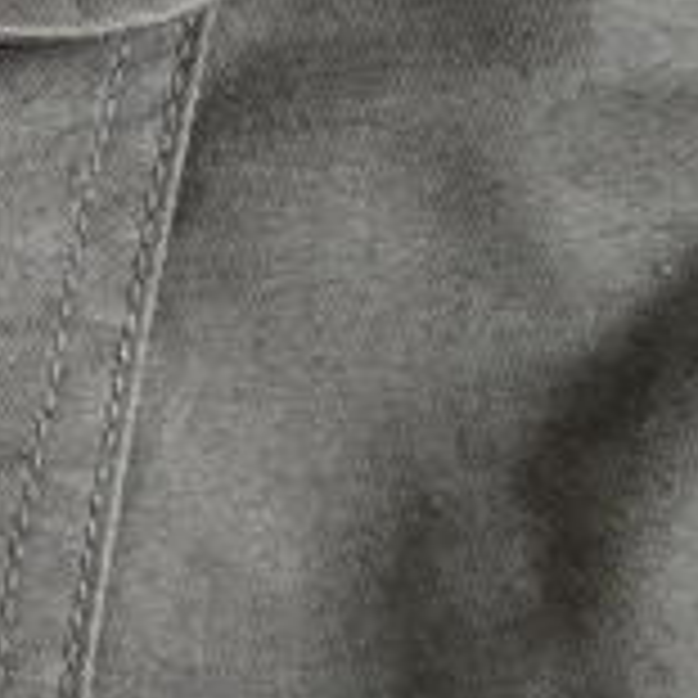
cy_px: 14
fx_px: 3331
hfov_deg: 10.9
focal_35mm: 146
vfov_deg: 11.8
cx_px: -698
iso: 500
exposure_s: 1/60
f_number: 1.78
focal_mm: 6.76
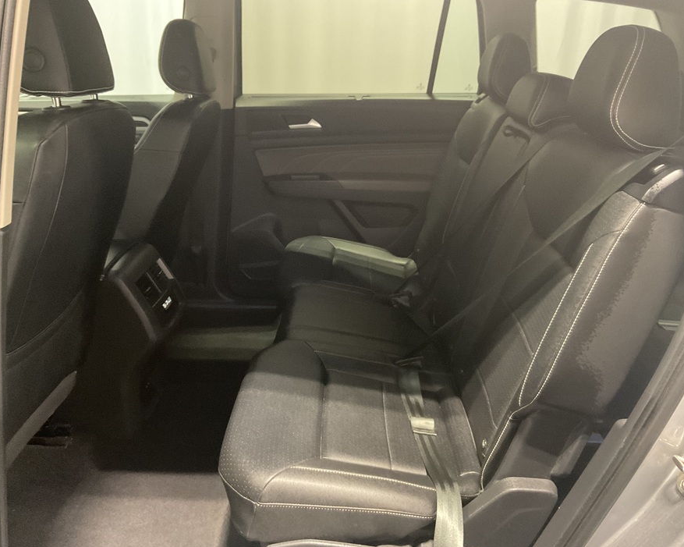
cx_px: 351
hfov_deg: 57.2
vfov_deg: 47.1
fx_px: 627
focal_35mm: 31
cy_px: 275
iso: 320
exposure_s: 1/25
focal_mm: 3
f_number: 1.8
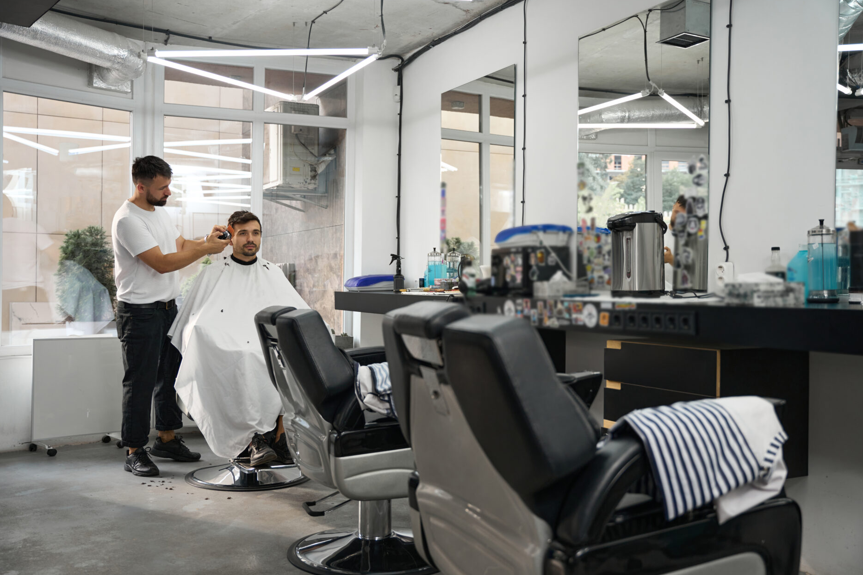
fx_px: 841
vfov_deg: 37.7
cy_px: 290
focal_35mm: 35
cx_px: 433
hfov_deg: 54.3
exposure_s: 1/250
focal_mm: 34.1
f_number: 3.2
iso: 500
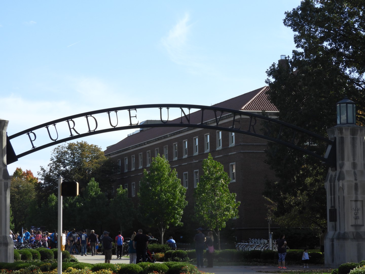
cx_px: 182
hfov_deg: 18.7
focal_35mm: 105
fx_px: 1107
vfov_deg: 14.1
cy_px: 137
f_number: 4.8
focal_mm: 18.8
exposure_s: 1/500
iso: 100
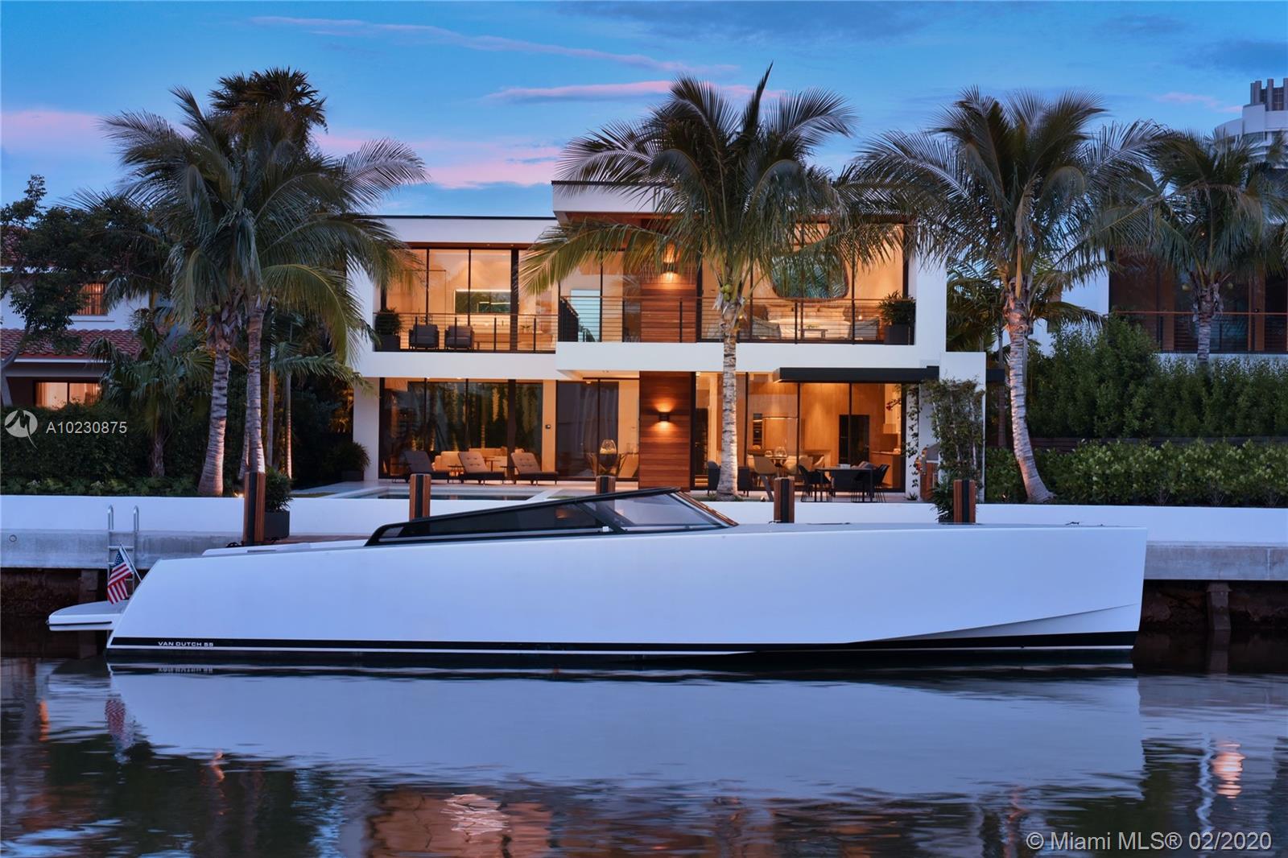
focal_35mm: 62
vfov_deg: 21.9
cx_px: 644
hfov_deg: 32.4
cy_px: 429
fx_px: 2218
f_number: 16
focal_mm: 62
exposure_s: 1/20
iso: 200
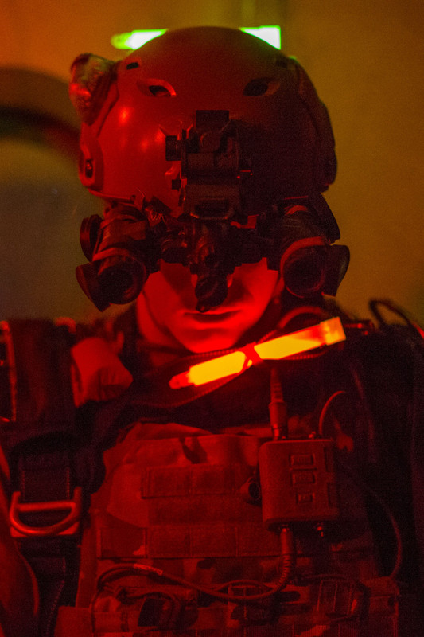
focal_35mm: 50
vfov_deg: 39.6
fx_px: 884
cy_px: 318
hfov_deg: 27.0
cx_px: 212
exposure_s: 1/60
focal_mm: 50
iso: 12800
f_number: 1.4
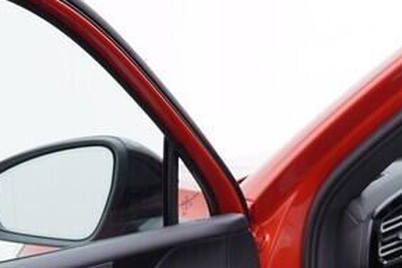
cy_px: 390
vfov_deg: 10.4
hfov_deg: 15.7
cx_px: 416
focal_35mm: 128
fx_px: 1429
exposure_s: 1/50
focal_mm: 24
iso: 125
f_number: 3.2
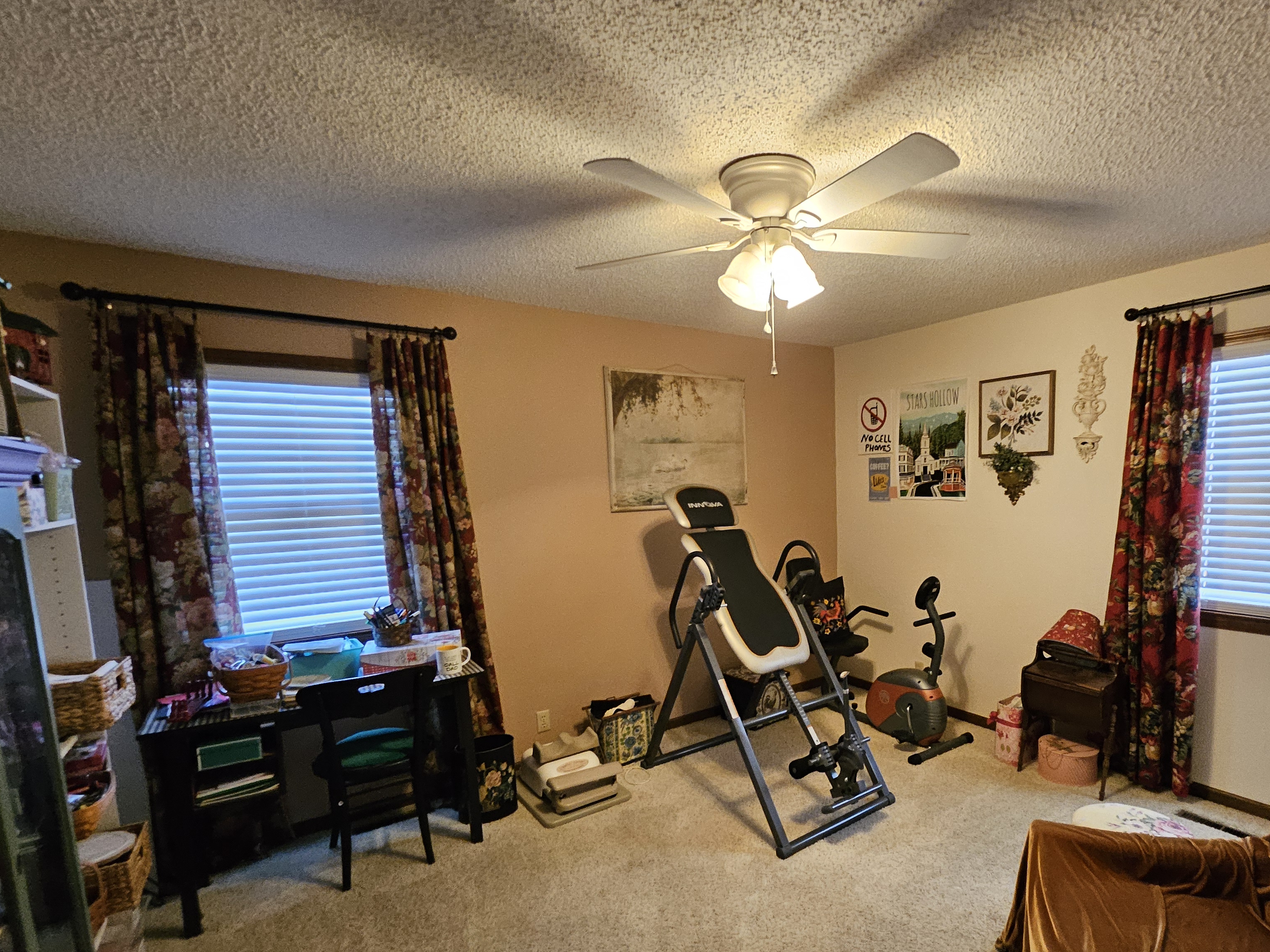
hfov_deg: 89.9
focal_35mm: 17
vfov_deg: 74.2
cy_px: 555
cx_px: 761
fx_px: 624
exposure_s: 1/30
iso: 320
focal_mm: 1.74
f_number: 2.2
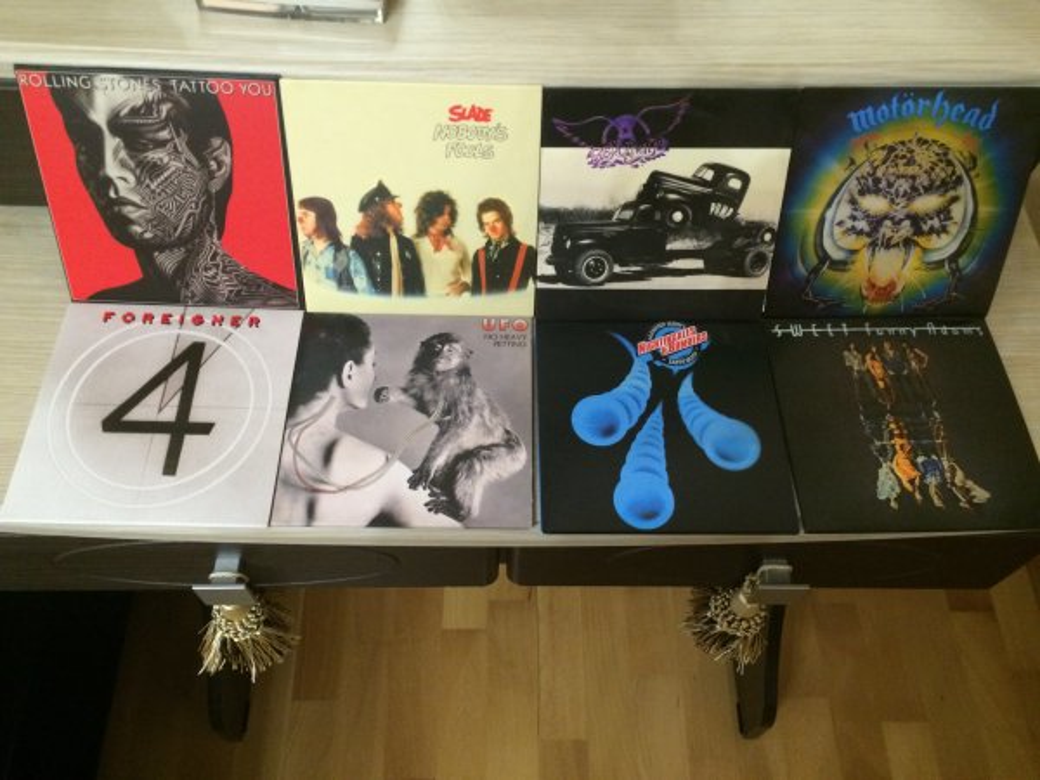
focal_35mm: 29
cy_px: 390
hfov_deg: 61.7
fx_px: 871
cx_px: 520
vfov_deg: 48.2
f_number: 2.2
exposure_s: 1/17
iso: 320
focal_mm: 4.15
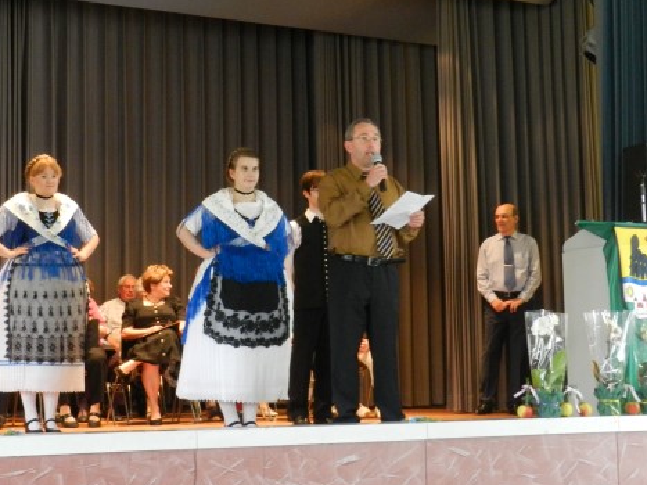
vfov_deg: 23.3
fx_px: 1177
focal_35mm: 63
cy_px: 236
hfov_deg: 30.6
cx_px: 255
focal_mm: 8.1
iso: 800
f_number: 4.2
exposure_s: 1/30
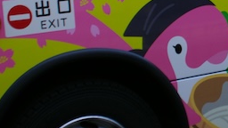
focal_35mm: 103
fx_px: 623
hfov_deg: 19.7
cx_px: 264
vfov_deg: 11.8
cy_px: 48
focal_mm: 28
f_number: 4
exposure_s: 1/750
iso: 400
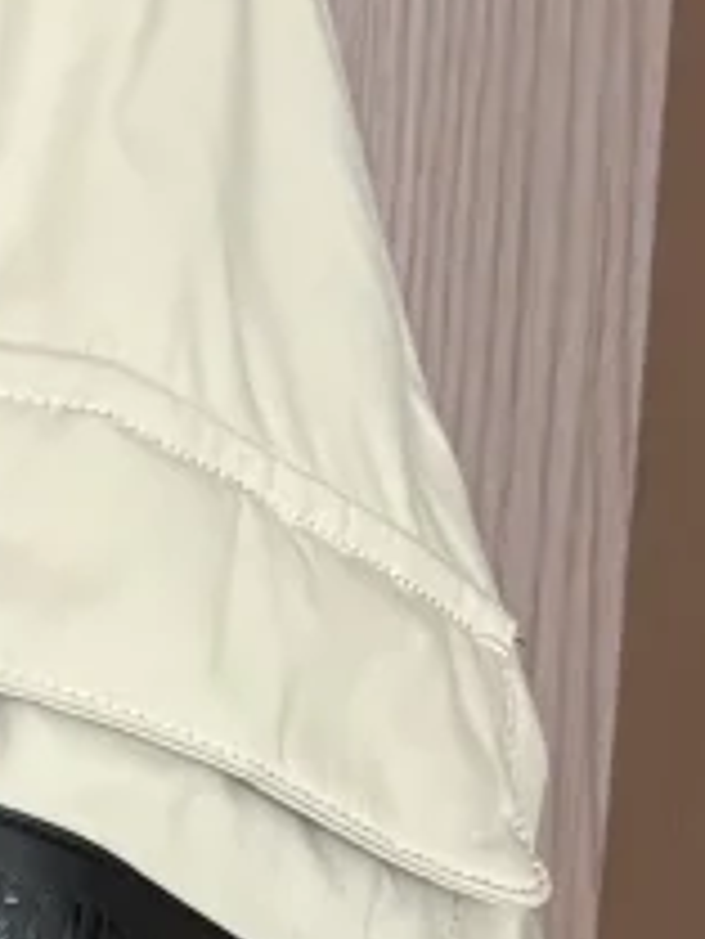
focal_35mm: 179
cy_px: 1245
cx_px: -714
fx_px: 4856
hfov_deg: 7.9
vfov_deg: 10.8
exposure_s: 1/60
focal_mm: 5.96
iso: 320
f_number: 1.6
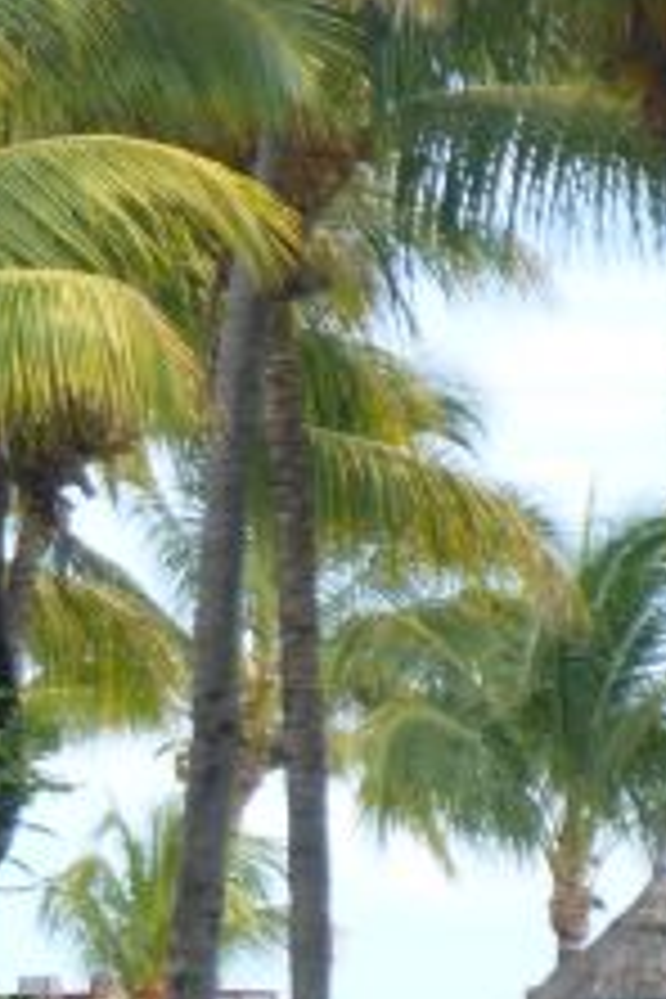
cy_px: 428
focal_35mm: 386
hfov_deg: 3.5
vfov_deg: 5.3
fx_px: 10711
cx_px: -706
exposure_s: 1/125
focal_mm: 18.3
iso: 100
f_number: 5.7
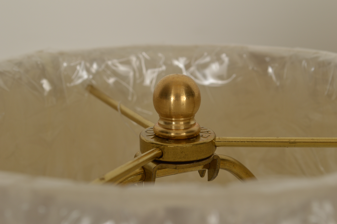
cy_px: 112
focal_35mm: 82
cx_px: 168
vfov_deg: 16.5
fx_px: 772
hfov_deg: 24.6
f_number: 9
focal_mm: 55
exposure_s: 1/125
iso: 100
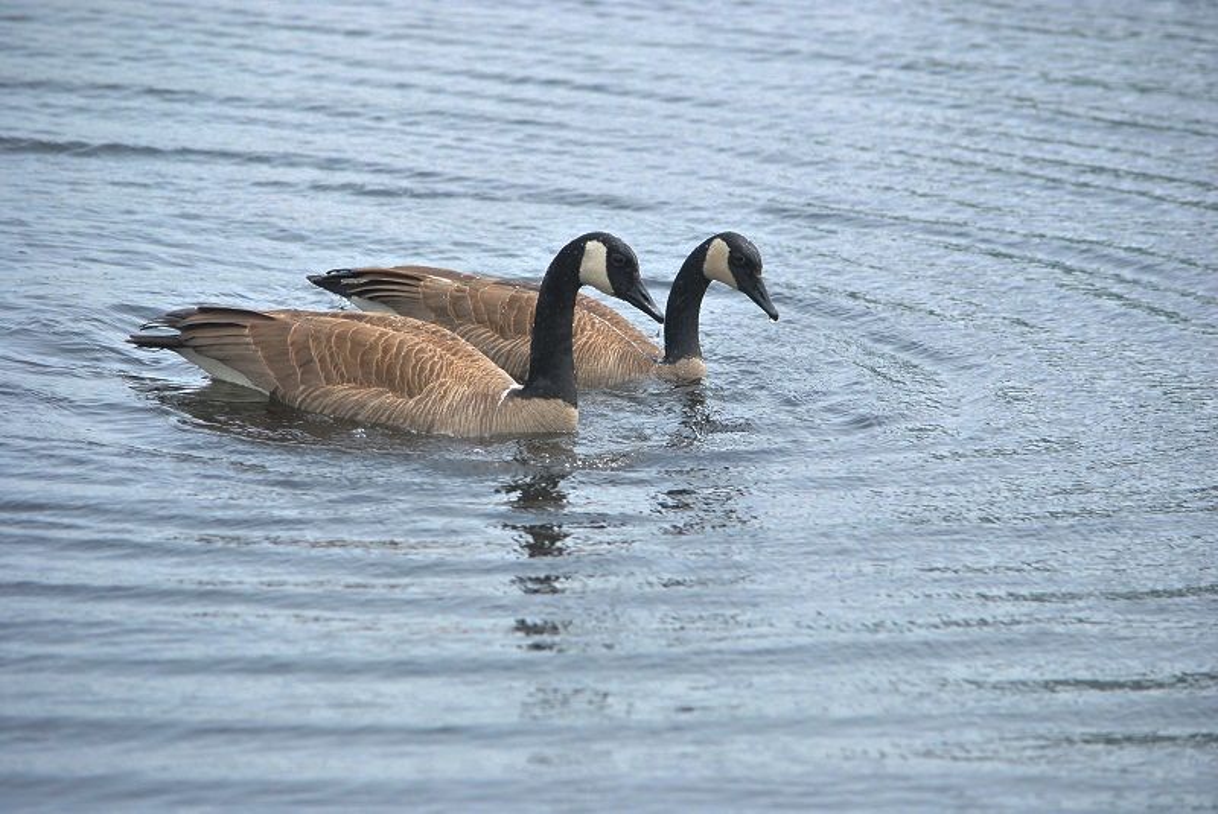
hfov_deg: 9.8
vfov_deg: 6.6
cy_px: 407
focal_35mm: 210
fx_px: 7111
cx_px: 609
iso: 200
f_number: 5.6
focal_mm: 140
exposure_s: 1/400
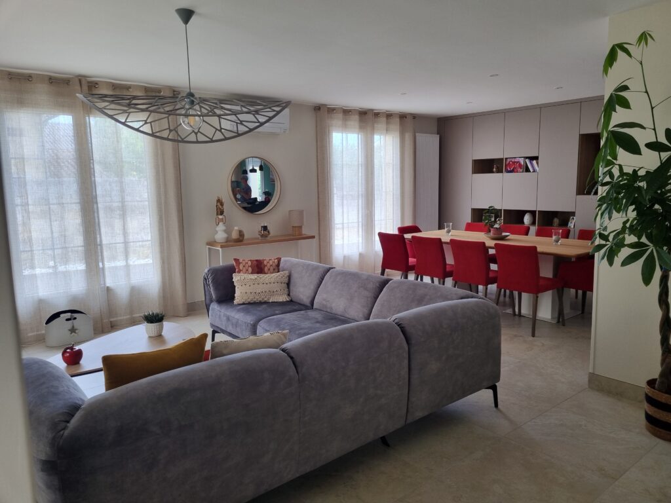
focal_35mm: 26
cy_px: 252
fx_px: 504
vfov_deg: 53.1
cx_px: 336
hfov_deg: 67.3
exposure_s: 1/100
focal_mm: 5.4
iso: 64
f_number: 1.8
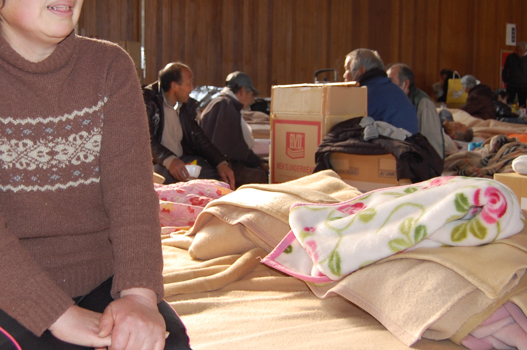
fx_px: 775
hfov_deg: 37.3
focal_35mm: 53
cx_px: 196
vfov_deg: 25.5
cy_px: 157
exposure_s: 1/60
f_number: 3.8
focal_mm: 22
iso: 400
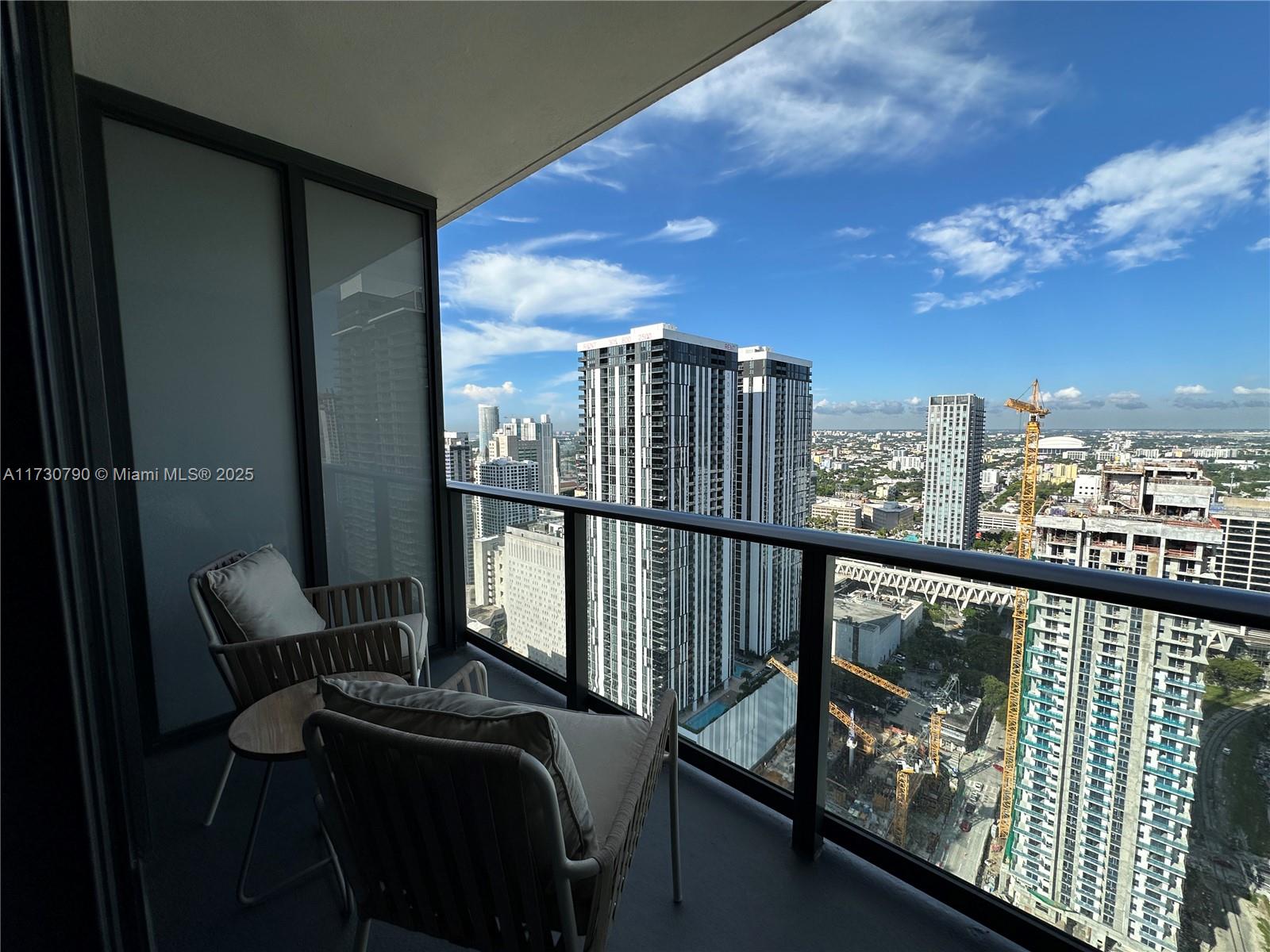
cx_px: 635
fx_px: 514
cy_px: 476
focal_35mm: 14
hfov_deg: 102.1
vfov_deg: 85.7
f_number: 2.2
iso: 50
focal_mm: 2.22
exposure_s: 1/2681
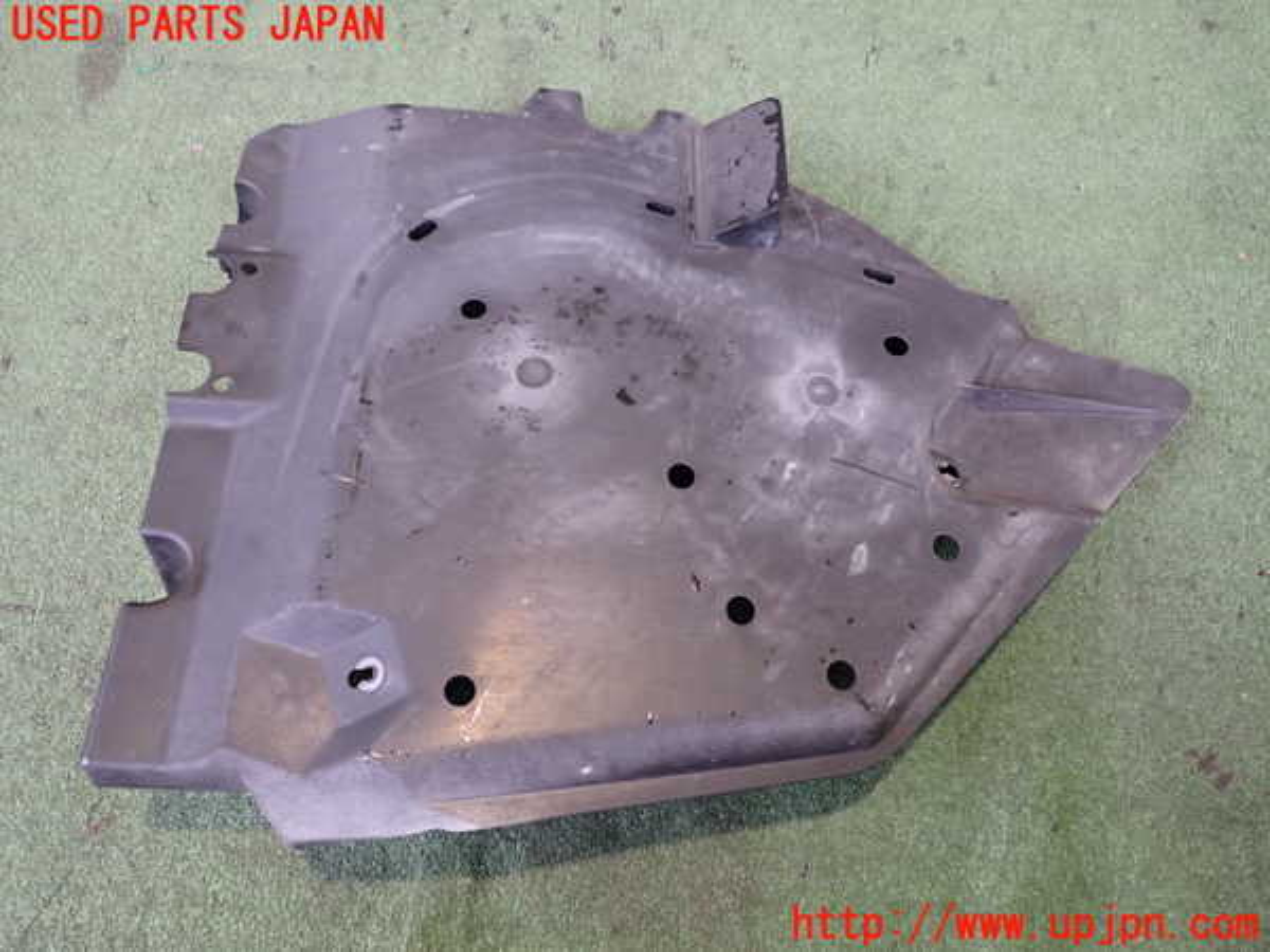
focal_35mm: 30
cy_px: 476
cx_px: 635
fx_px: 1101
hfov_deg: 60.0
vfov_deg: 46.8
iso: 500
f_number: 2.3
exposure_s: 1/30
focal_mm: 5.4
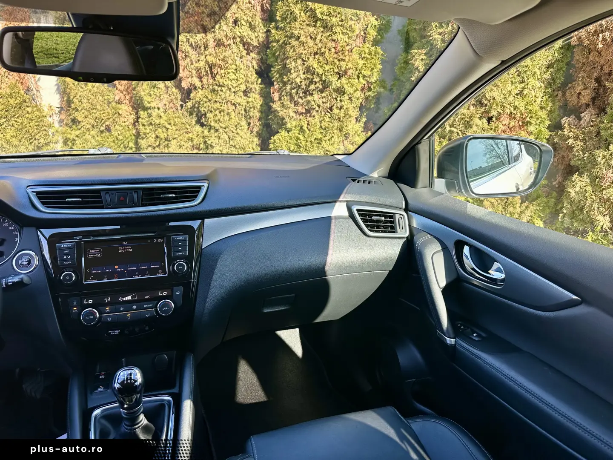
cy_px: 230
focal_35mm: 24
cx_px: 306
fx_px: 425
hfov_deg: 71.6
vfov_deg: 56.8
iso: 80
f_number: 1.78
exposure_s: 1/323
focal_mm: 6.86
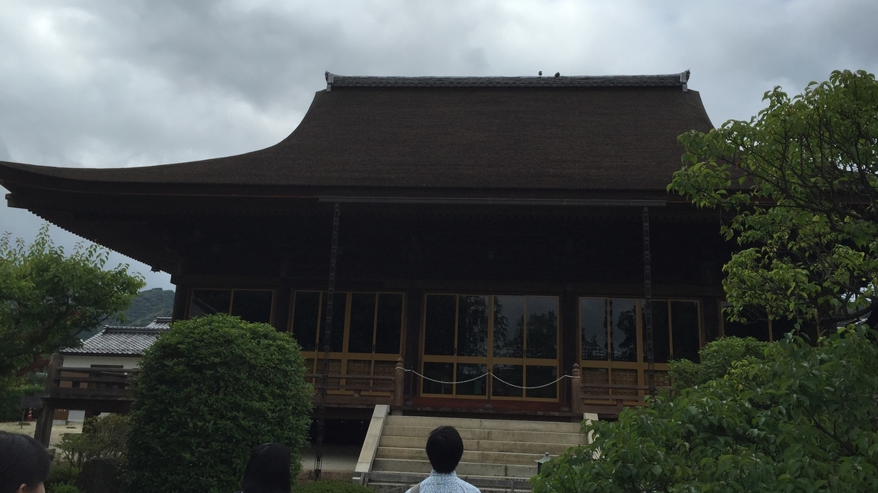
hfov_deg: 61.0
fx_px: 745
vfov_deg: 36.6
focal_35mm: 32
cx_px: 444
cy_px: 215
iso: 32
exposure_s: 1/2326
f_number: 2.2
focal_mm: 4.15
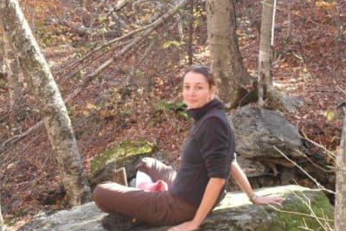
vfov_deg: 16.3
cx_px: 172
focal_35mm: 84
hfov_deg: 24.2
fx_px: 807
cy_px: 105
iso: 240
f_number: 4.4
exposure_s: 1/60
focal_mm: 14.1
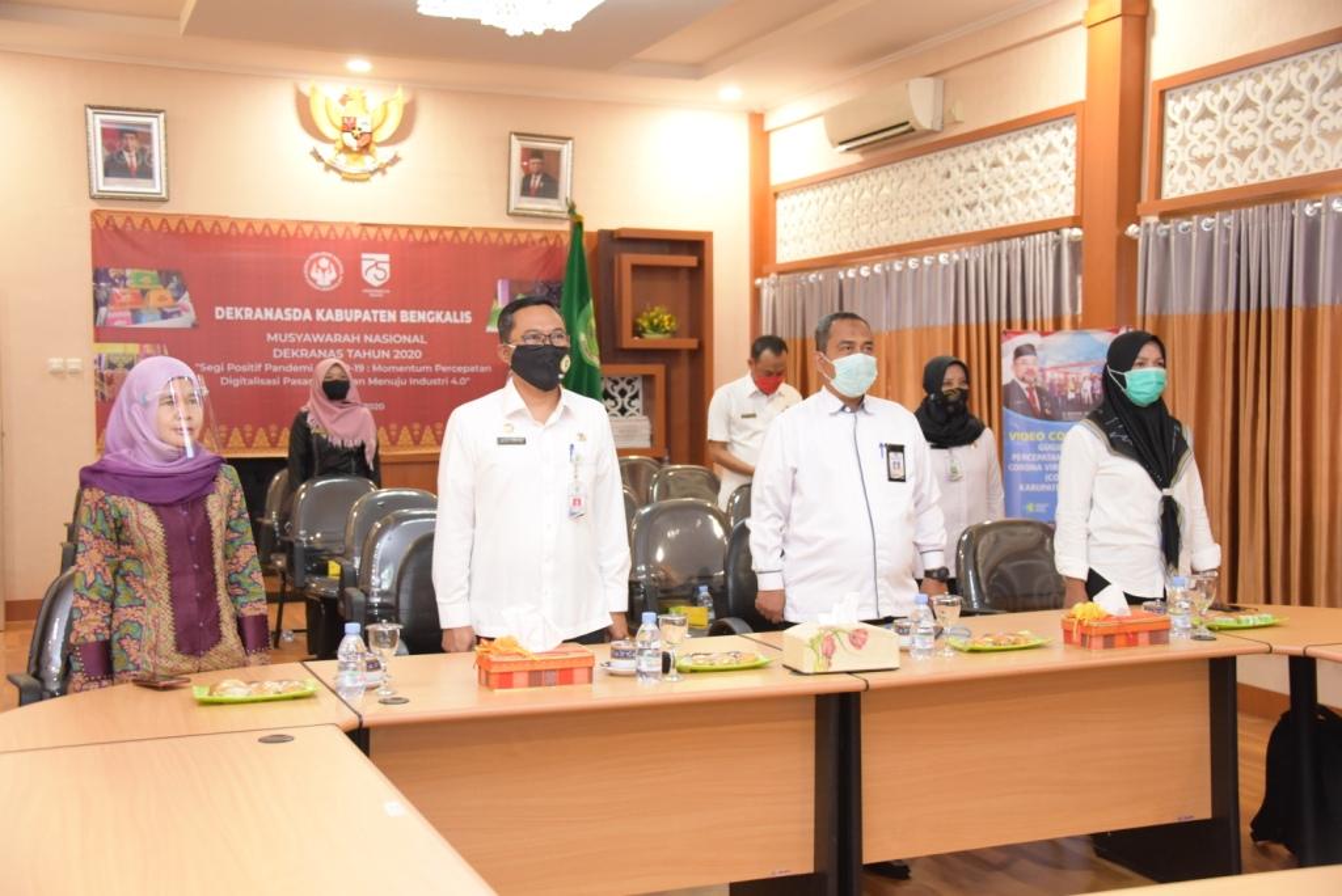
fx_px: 1641
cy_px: 448
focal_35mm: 44
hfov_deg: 44.5
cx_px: 671
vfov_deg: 30.6
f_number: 4.2
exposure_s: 1/80
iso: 5000
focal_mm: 44
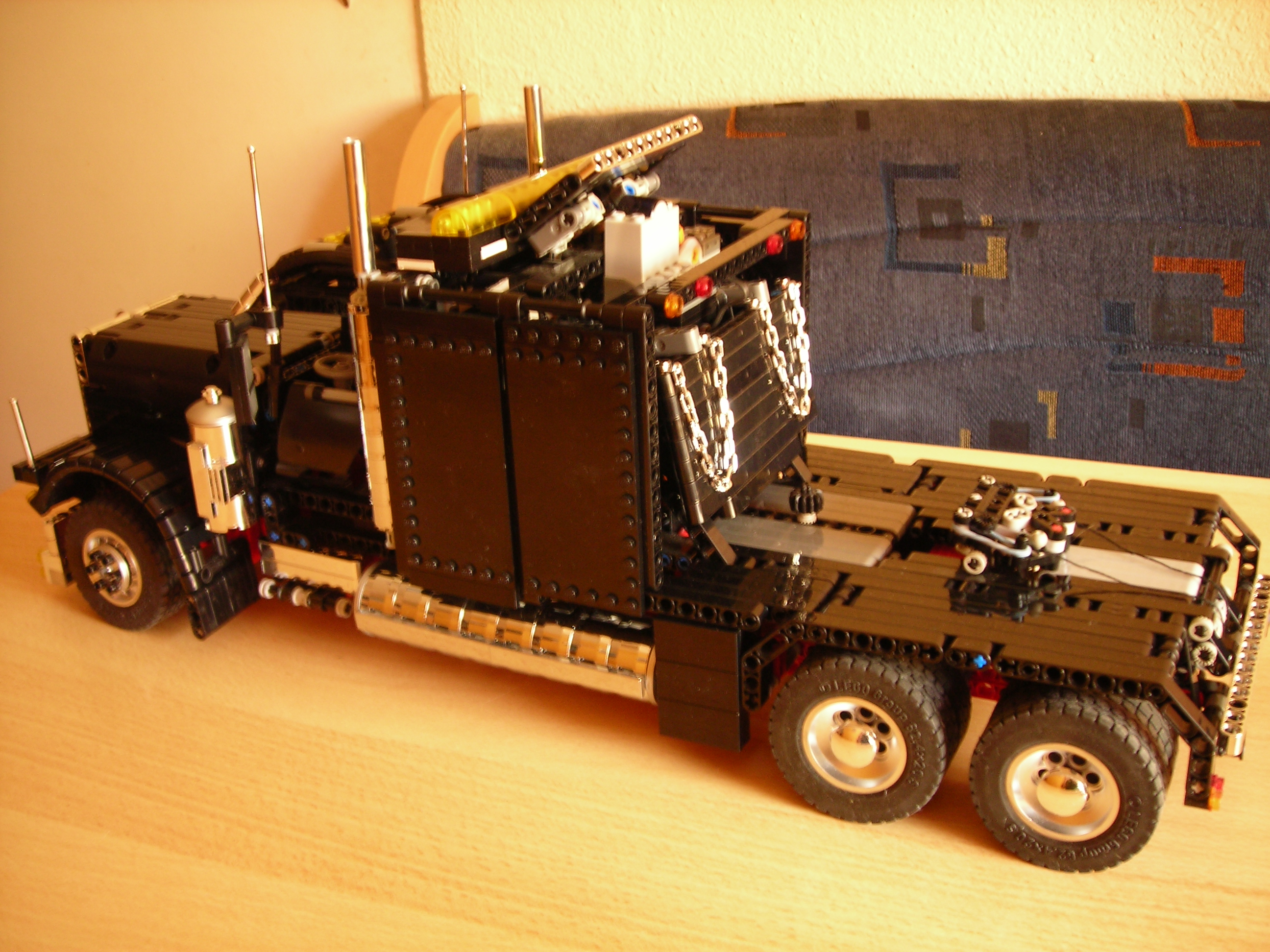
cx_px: 635
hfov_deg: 49.0
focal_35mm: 38
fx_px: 1394
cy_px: 476
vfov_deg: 37.7
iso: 72
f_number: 3.2
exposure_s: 1/3.9
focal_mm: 6.3
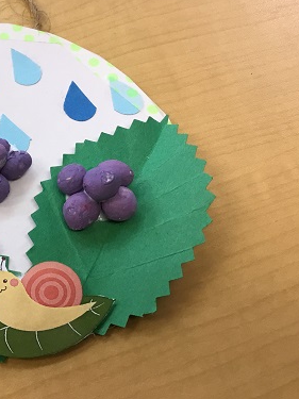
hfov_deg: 25.3
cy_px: 153
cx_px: -21
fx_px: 622
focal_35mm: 54
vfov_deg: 35.4
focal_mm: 3.3
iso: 32
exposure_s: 1/33
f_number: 2.4
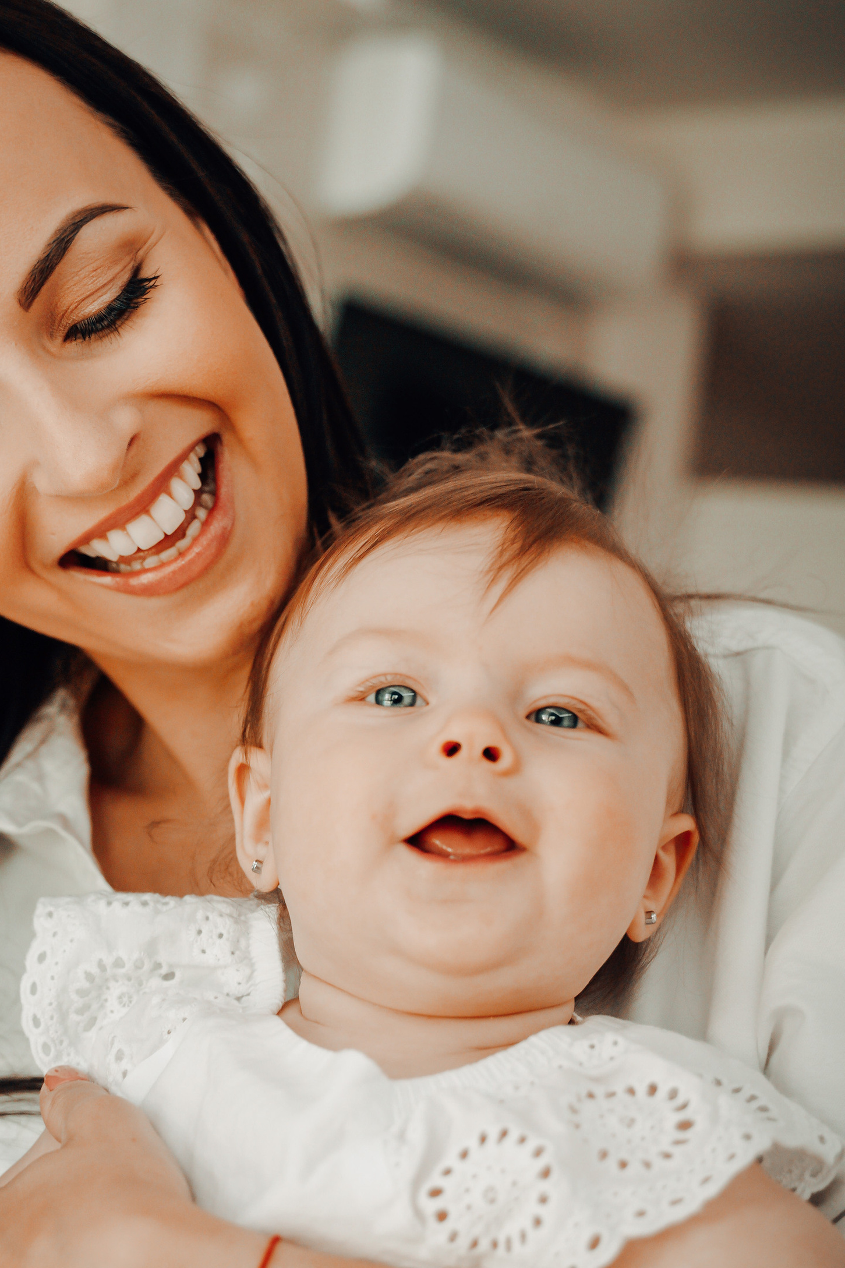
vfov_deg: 30.0
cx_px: 211
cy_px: 776
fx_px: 2359
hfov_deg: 20.2
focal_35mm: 67
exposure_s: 1/160
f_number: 2.8
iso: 1250
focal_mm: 38
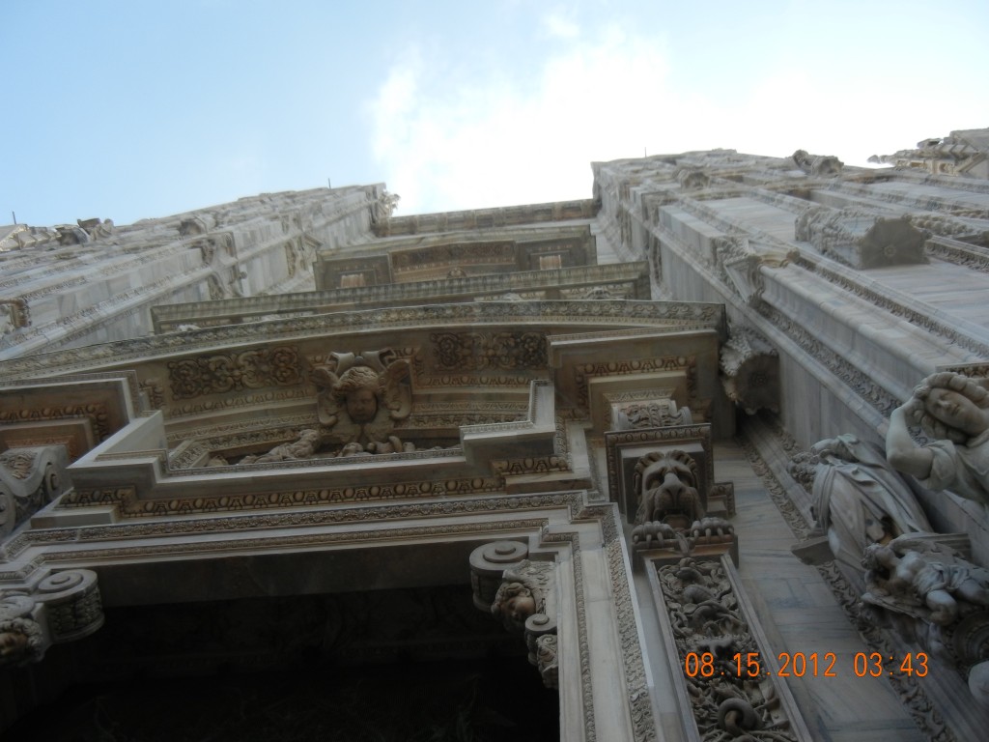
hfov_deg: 54.0
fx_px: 971
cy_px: 371
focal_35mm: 34
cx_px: 494
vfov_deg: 41.8
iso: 160
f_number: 3.6
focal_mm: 6.2
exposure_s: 1/799
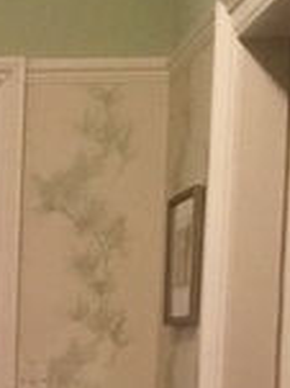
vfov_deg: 12.0
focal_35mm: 158
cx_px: -282
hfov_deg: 8.9
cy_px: 560
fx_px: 1767
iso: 320
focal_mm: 3.3
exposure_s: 1/17
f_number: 2.4
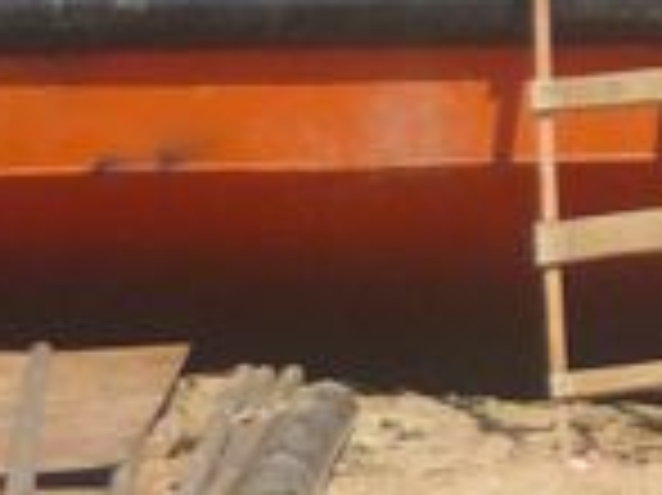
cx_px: 1432
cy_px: -333
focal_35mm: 225
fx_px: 4299
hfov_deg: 8.3
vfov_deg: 6.5
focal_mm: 5.5
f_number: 8
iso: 100
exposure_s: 1/320
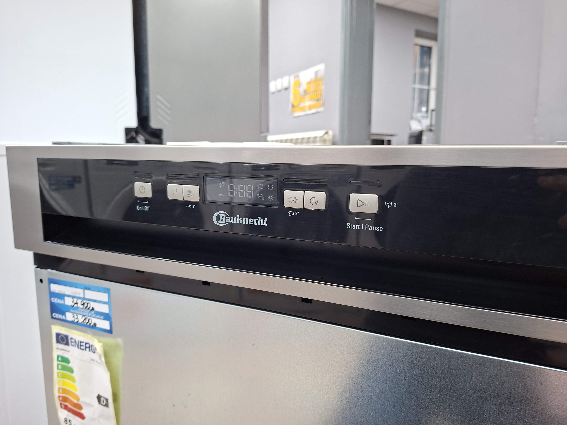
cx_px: 284
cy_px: 212
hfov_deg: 73.9
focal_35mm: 23
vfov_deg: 58.9
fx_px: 377
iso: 250
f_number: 1.8
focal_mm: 5.54
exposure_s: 1/33
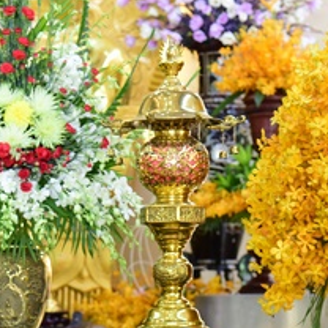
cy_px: 339
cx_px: 84
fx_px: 1565
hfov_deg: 11.9
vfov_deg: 11.8
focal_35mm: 146
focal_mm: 55
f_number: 4
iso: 1250
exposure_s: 1/40
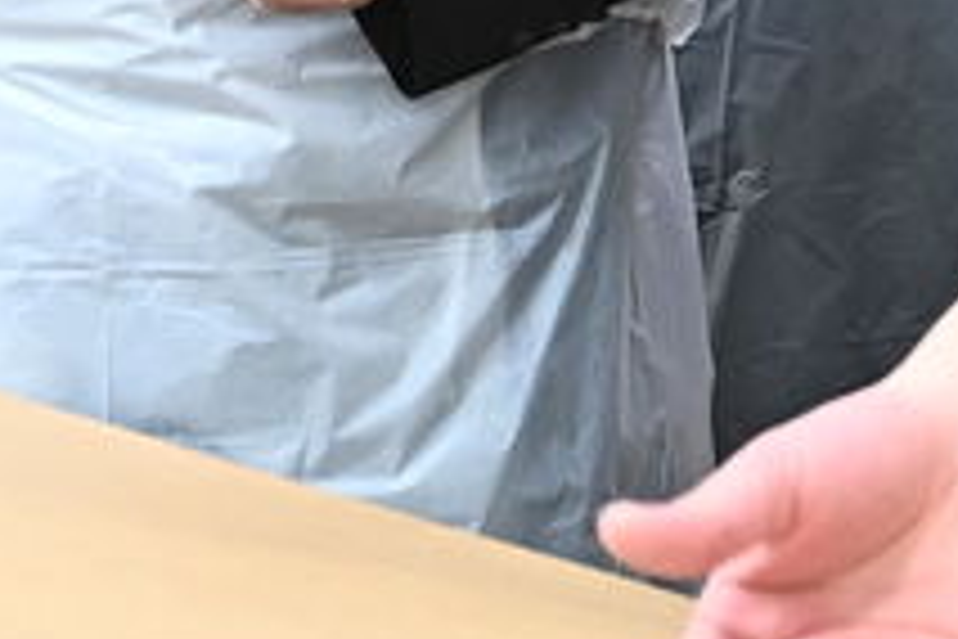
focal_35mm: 223
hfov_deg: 9.2
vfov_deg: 6.0
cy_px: -513
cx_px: 612
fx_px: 5934
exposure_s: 1/200
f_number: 3.5
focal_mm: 34
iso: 1600
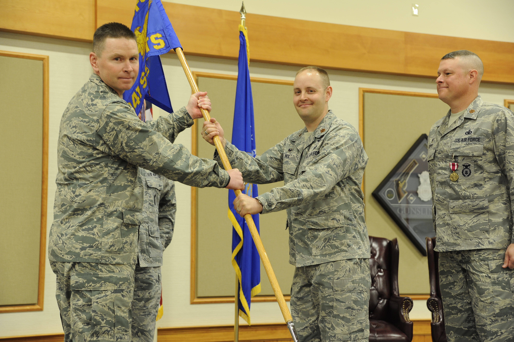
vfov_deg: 20.6
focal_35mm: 66
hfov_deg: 30.5
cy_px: 171
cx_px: 257
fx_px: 942
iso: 1000
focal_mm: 66
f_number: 4
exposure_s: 1/25
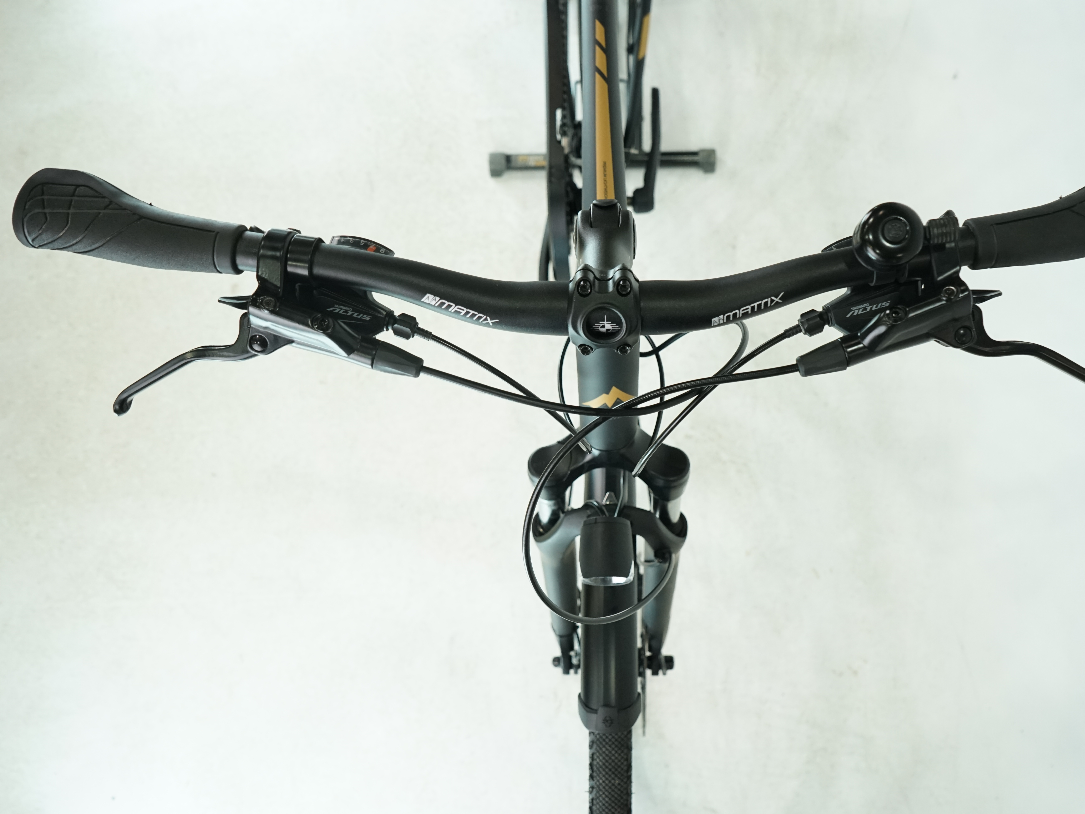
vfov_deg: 45.4
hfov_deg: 58.2
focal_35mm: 31
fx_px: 972
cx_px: 603
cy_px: 415
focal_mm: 28
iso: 1600
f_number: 5.6
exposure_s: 1/200
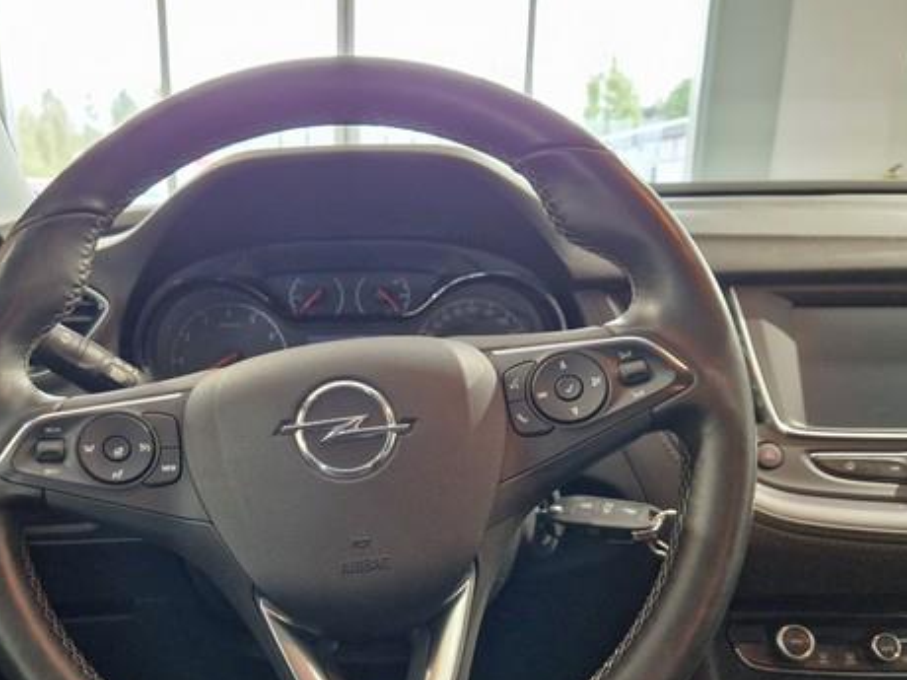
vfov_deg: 43.6
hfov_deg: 56.2
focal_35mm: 32
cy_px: 451
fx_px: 838
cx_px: 347
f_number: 1.8
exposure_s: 1/100
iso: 800
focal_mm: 5.4
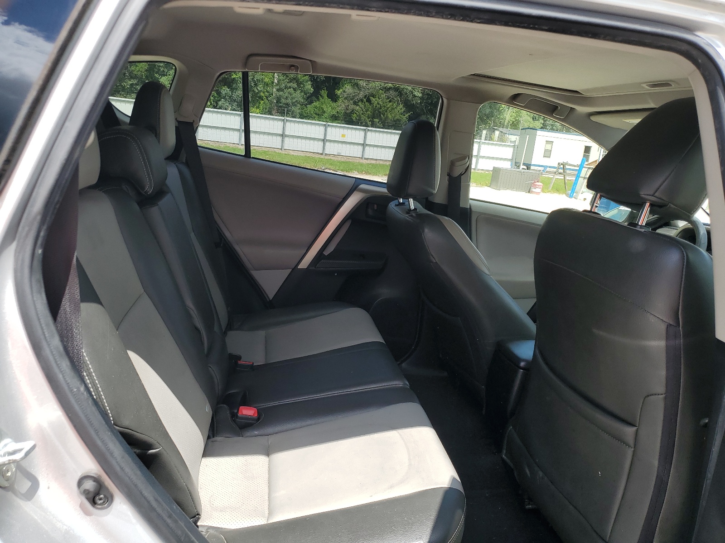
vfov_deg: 53.1
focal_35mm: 26
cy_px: 272
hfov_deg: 67.3
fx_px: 545
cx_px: 362
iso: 50
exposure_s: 1/1111
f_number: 1.5
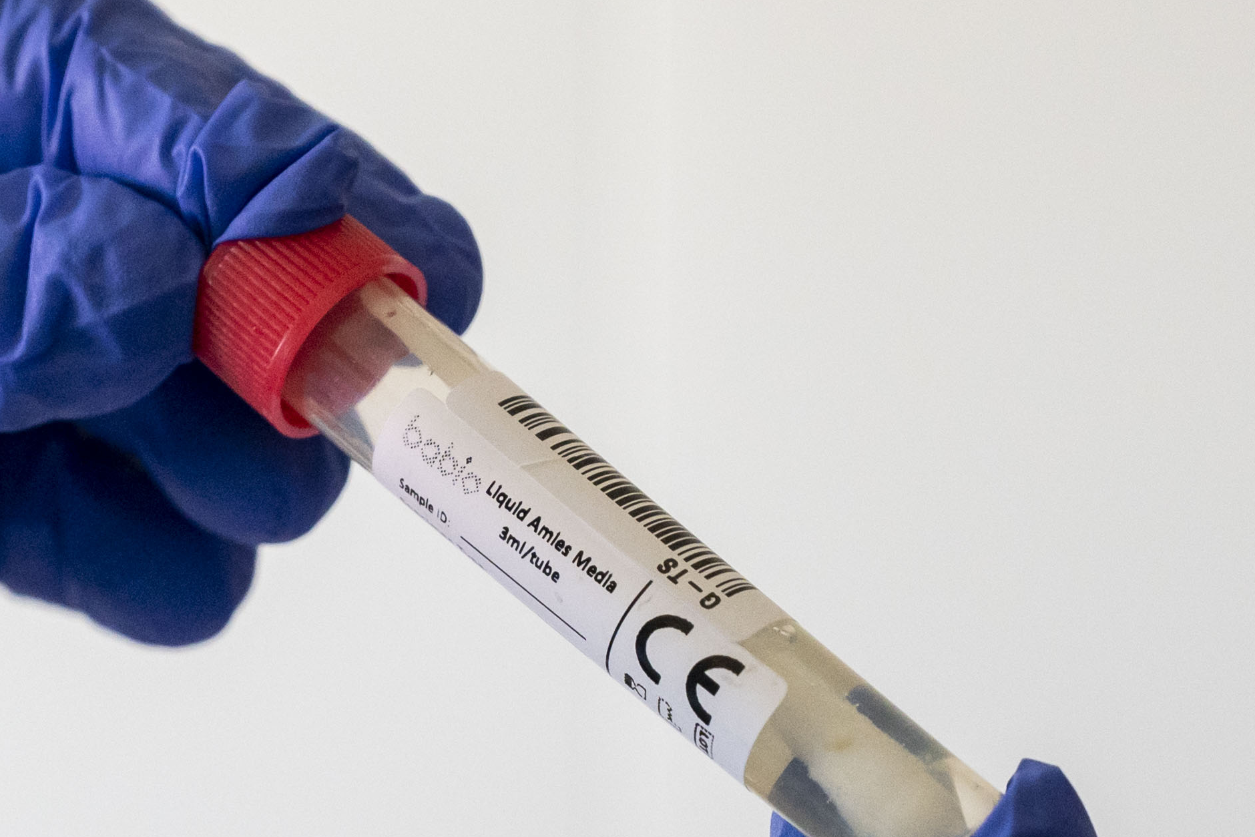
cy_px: 774
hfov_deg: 9.1
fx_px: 7844
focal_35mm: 225
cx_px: 240
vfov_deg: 6.1
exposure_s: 1/800
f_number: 4
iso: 2500
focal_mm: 70
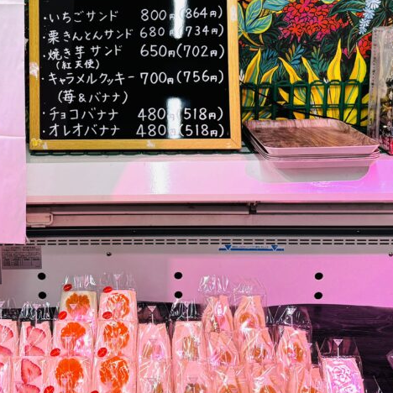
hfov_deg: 29.1
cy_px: 113
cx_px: 97
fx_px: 745
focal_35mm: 58
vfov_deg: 29.2
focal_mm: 6.76
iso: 50
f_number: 1.78
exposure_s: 1/100
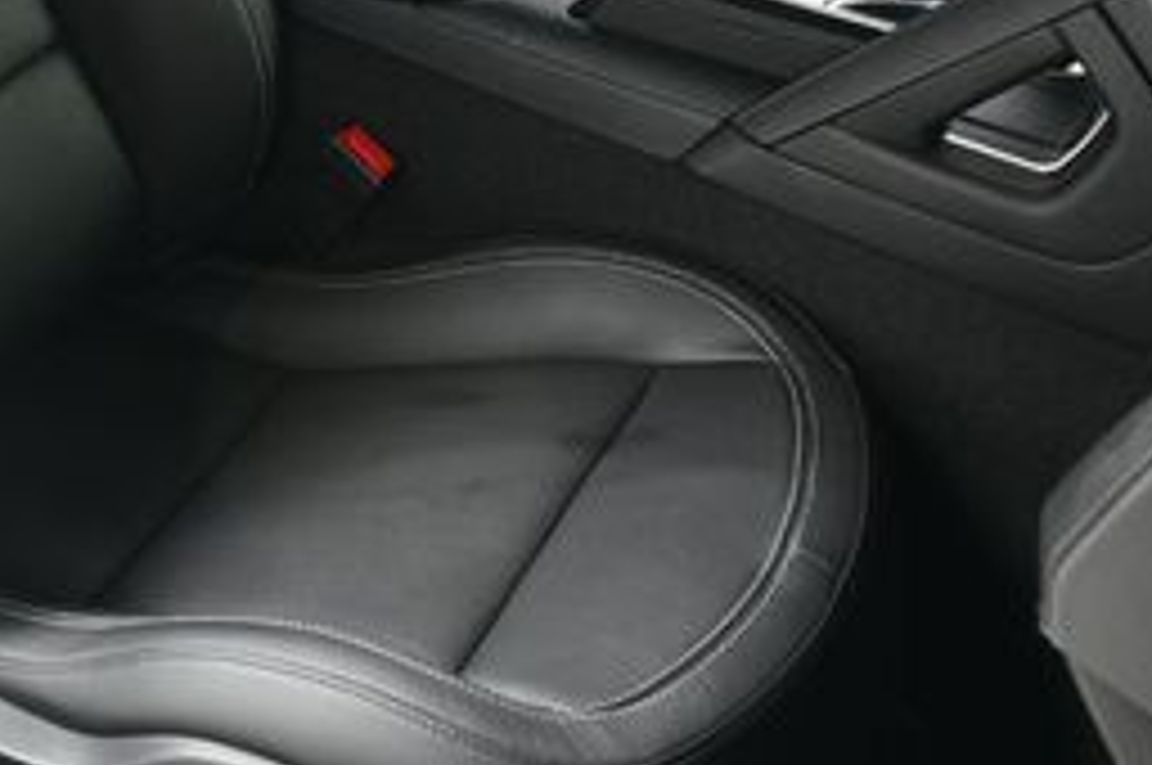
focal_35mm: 75
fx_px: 2397
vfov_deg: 17.7
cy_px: -4
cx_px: 176
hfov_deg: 26.4
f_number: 4.5
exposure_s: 1/160
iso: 100
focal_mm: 20
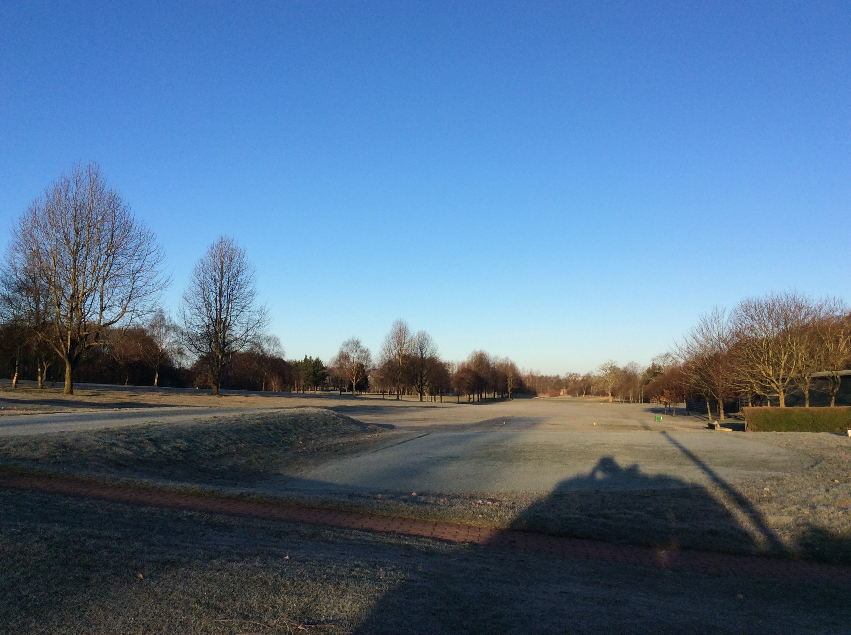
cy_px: 318
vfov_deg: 44.1
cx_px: 426
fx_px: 786
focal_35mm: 32
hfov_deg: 56.9
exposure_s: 1/773
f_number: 2.4
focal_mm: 3.3
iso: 32
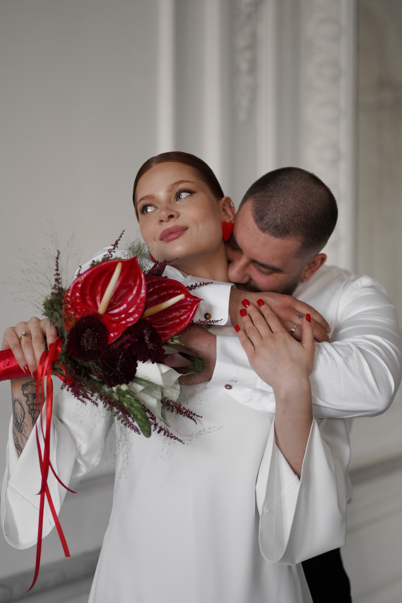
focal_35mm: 50
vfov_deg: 39.6
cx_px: 201
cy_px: 302
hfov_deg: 27.0
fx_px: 837
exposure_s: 1/800
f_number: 1.4
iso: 640
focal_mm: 50
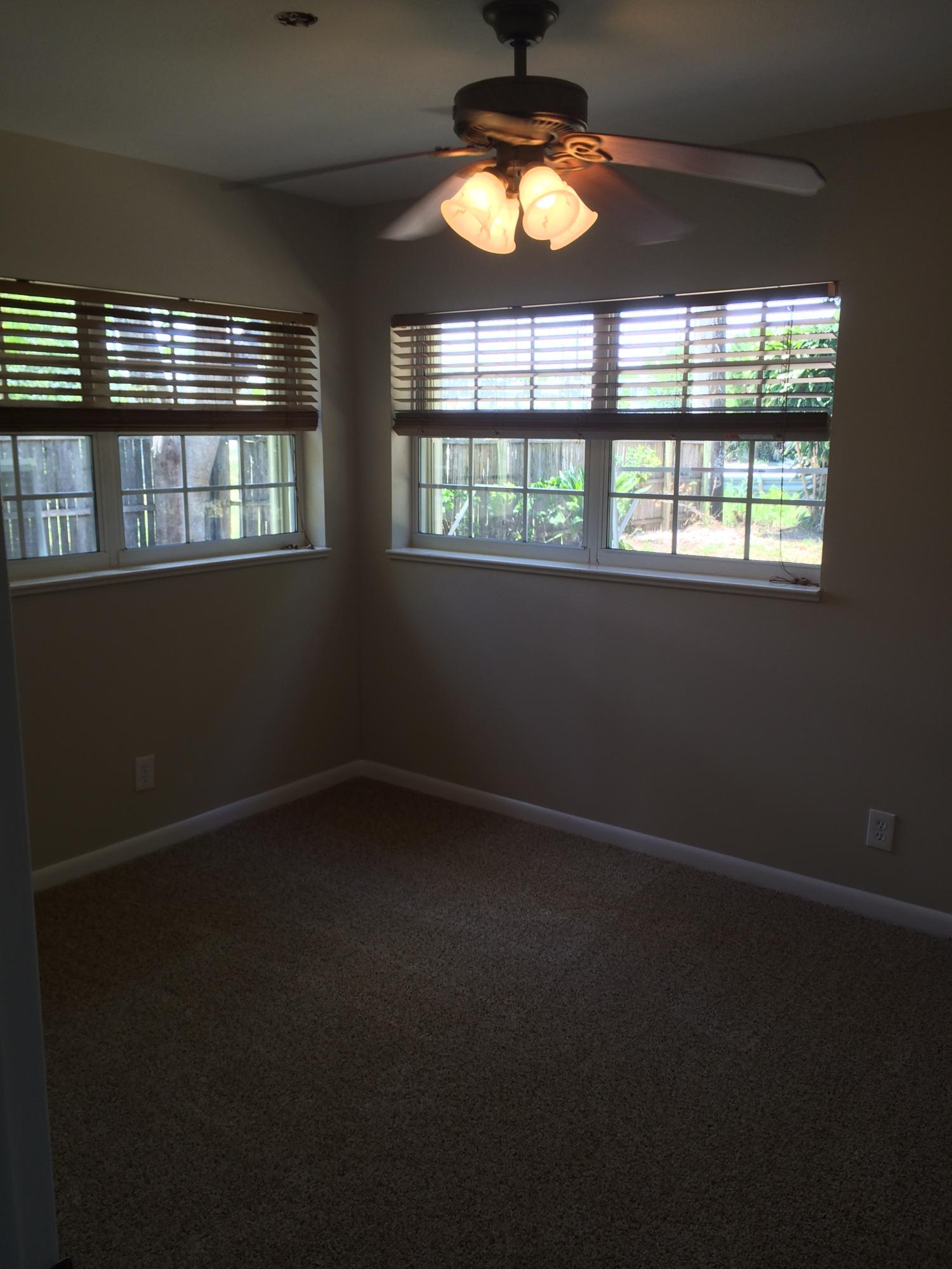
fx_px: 1100
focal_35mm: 30
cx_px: 476
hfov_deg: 46.8
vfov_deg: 60.0
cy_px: 634
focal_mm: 4.12
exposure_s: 1/60
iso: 40
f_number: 2.2
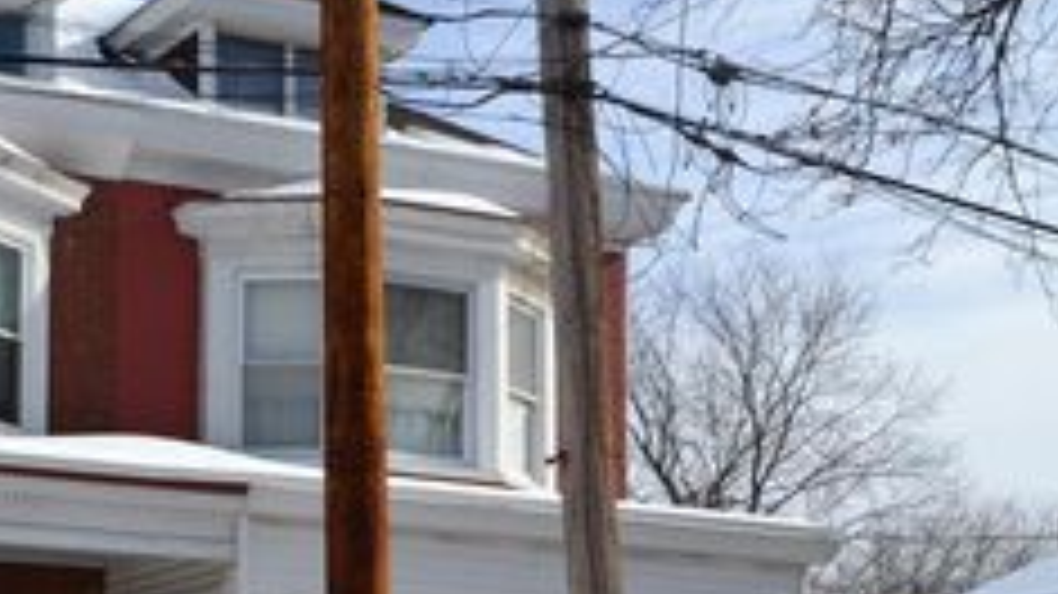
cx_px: 113
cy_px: 610
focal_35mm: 87
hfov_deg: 23.8
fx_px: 2440
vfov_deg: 13.7
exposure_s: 1/250
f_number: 8
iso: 100
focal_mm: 26
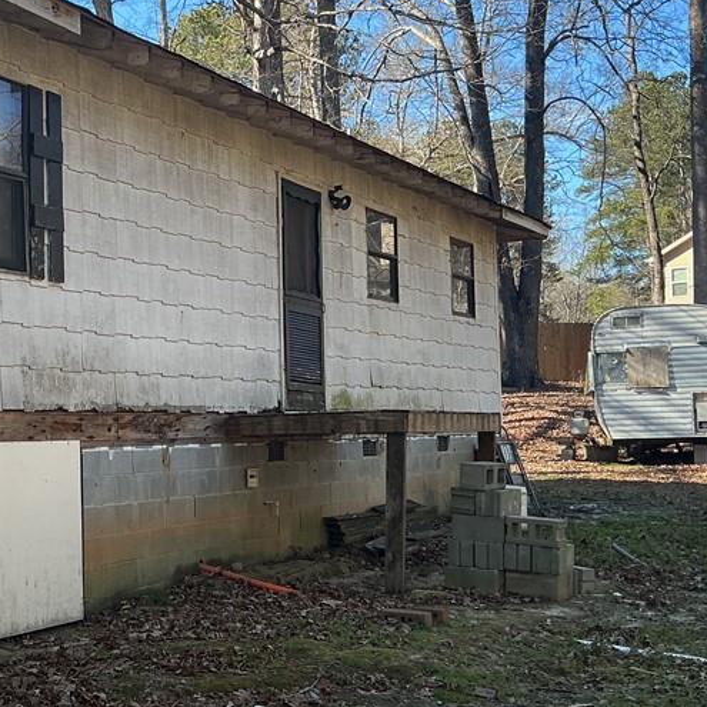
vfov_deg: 32.2
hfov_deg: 31.3
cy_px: 368
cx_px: 137
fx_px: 1225
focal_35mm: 53
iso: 25
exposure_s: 1/422
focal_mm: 3
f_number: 1.8
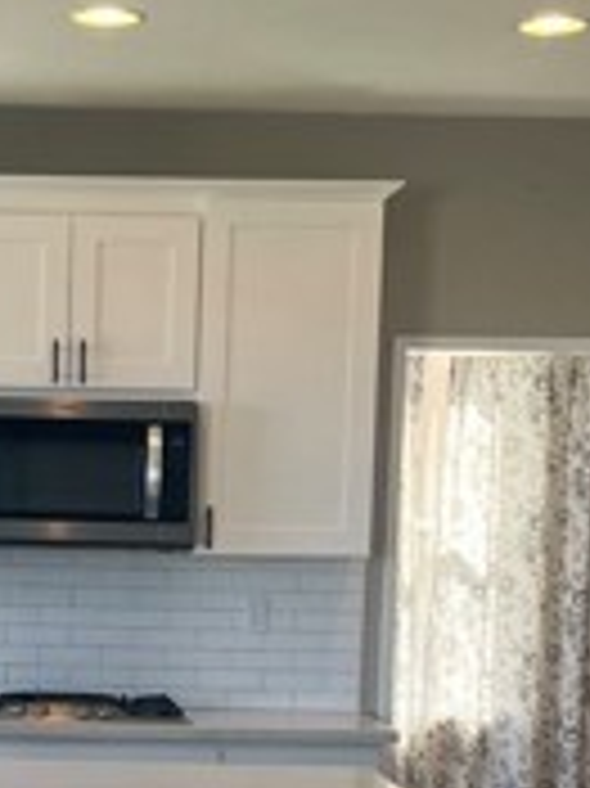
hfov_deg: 15.3
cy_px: 716
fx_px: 2162
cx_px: 14
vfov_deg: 20.2
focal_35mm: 95
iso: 50
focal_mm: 5.1
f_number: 1.6
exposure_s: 1/120
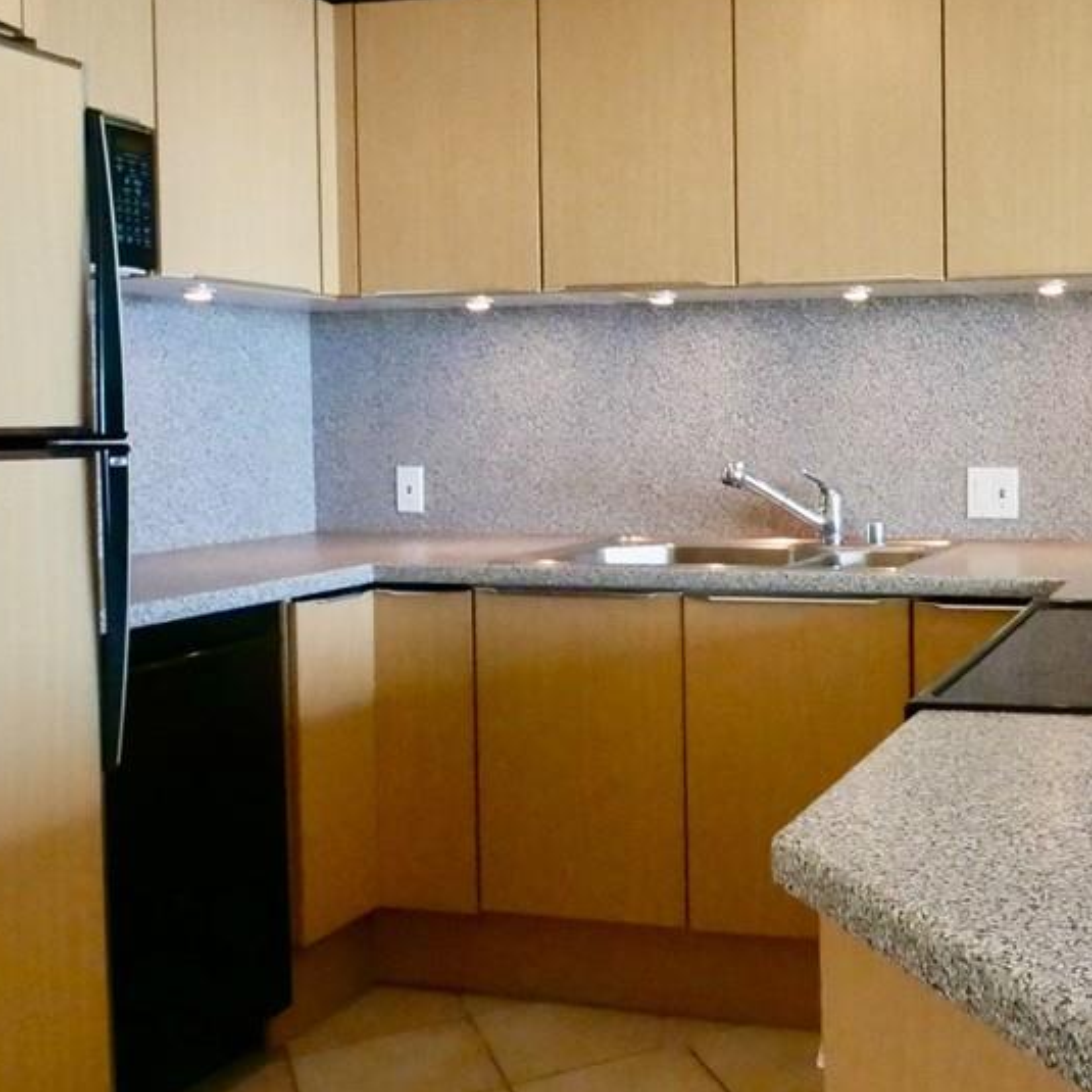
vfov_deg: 44.8
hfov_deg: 41.4
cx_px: 983
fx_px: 1321
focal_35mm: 37
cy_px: 461
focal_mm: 7
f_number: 8
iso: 2500
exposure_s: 1/100
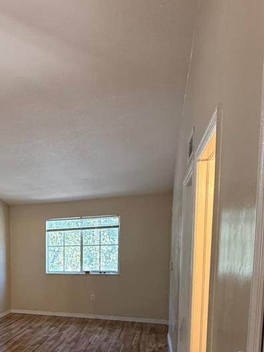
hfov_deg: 37.1
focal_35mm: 32
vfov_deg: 52.8
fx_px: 325
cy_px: 285
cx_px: -26
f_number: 2.2
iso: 400
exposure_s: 1/120
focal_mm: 2.22
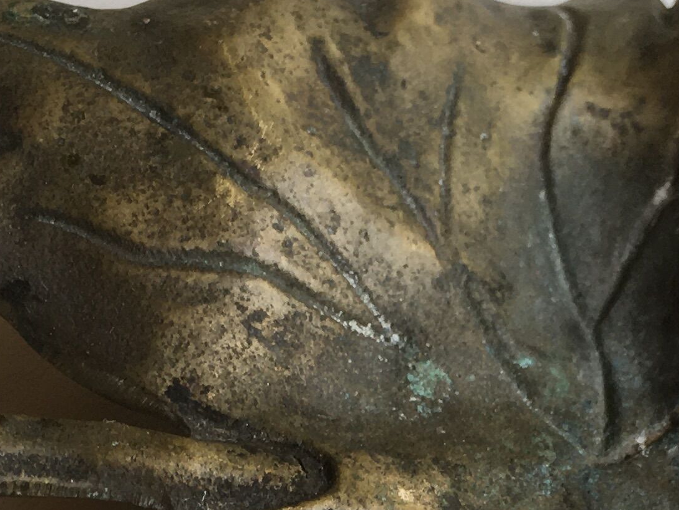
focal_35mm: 107
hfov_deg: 18.2
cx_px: 568
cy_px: 697
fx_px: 2099
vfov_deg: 13.3
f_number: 2.2
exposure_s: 1/50
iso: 32
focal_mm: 4.15
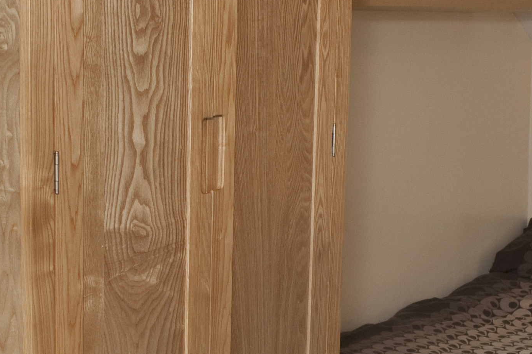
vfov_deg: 15.4
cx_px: 255
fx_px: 1300
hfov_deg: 23.1
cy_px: 310
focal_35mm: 88
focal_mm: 20
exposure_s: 1/60
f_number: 3.5
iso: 200
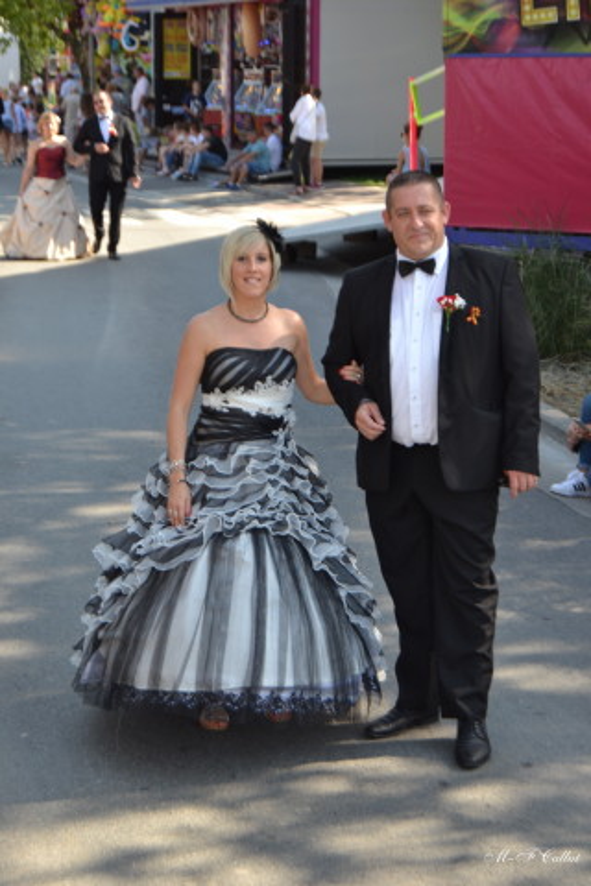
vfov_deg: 24.6
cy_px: 443
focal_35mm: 82
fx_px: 2031
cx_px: 296
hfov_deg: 16.6
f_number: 5.6
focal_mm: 55
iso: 140
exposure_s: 1/125
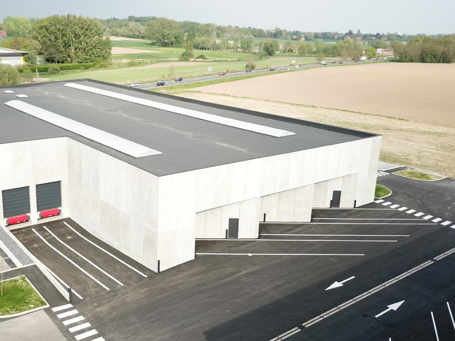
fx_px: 473
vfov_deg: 39.6
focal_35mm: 36
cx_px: 171
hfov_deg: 50.8
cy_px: 152
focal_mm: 4.73
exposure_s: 1/627
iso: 100
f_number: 2.2
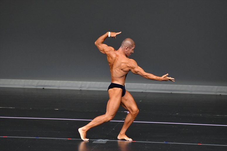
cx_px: 114
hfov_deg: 6.0
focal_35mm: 345
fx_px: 2174
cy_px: 76
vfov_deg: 4.0
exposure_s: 1/400
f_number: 5.6
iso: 4000
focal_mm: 230
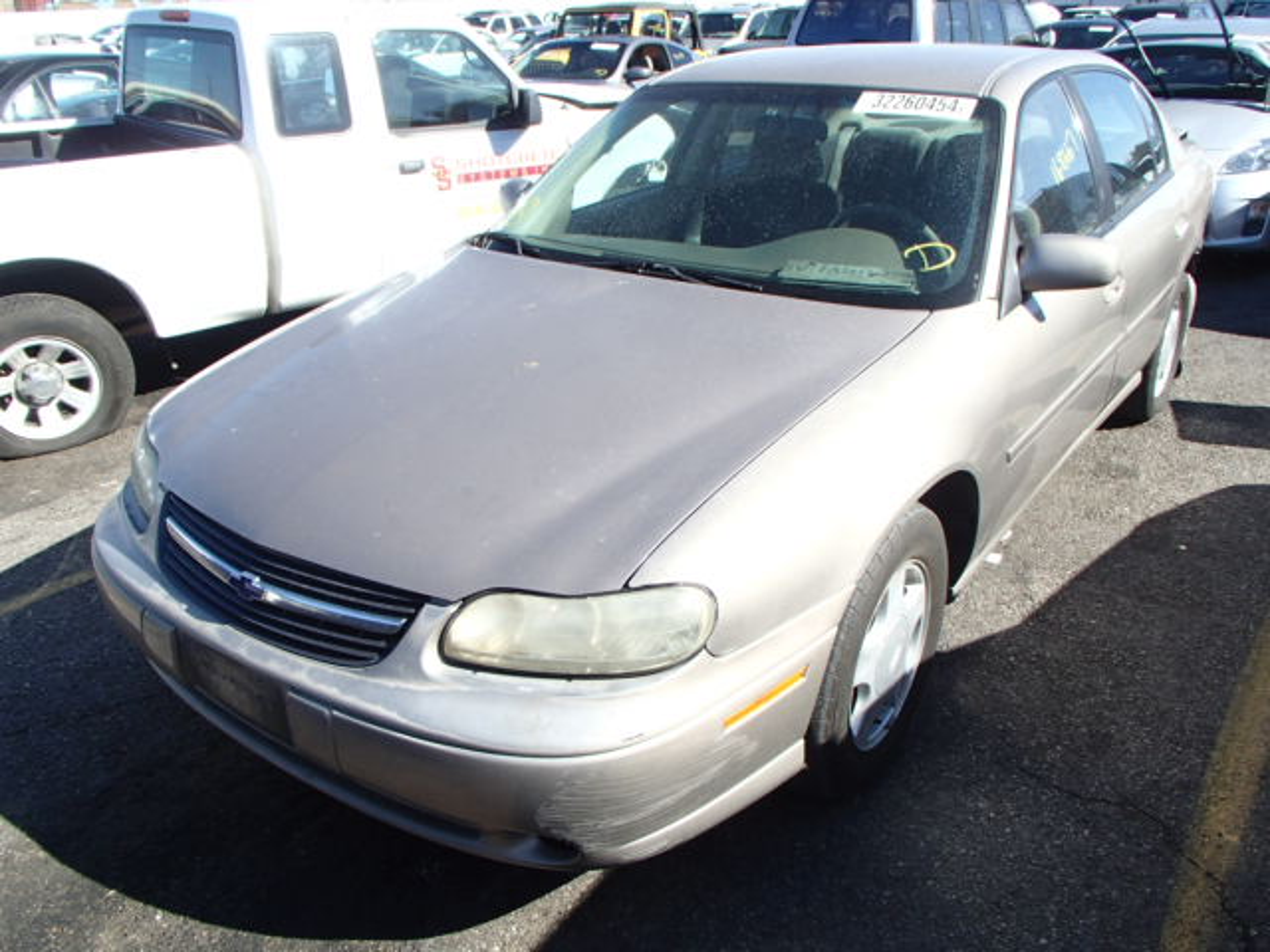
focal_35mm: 28
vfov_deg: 49.7
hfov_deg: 63.4
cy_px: 476
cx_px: 635
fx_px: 1027
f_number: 3.9
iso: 100
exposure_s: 1/400
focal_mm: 5
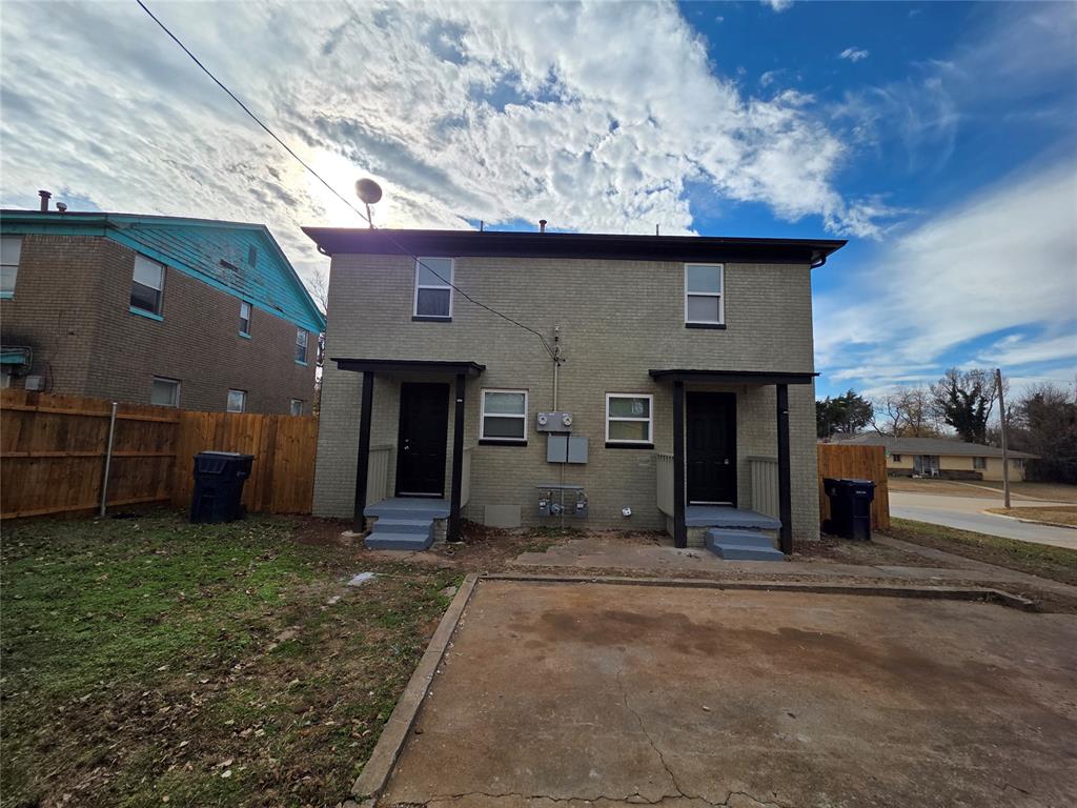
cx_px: 538
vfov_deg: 89.9
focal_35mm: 13
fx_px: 404
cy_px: 404
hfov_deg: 106.2
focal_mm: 2.2
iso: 40
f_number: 1.9
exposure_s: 1/3327
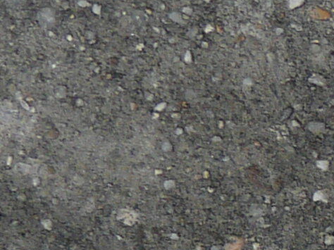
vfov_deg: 7.4
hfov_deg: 8.6
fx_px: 1861
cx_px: 981
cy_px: 501
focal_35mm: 193
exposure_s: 1/80
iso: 100
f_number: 2.8
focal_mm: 4.6
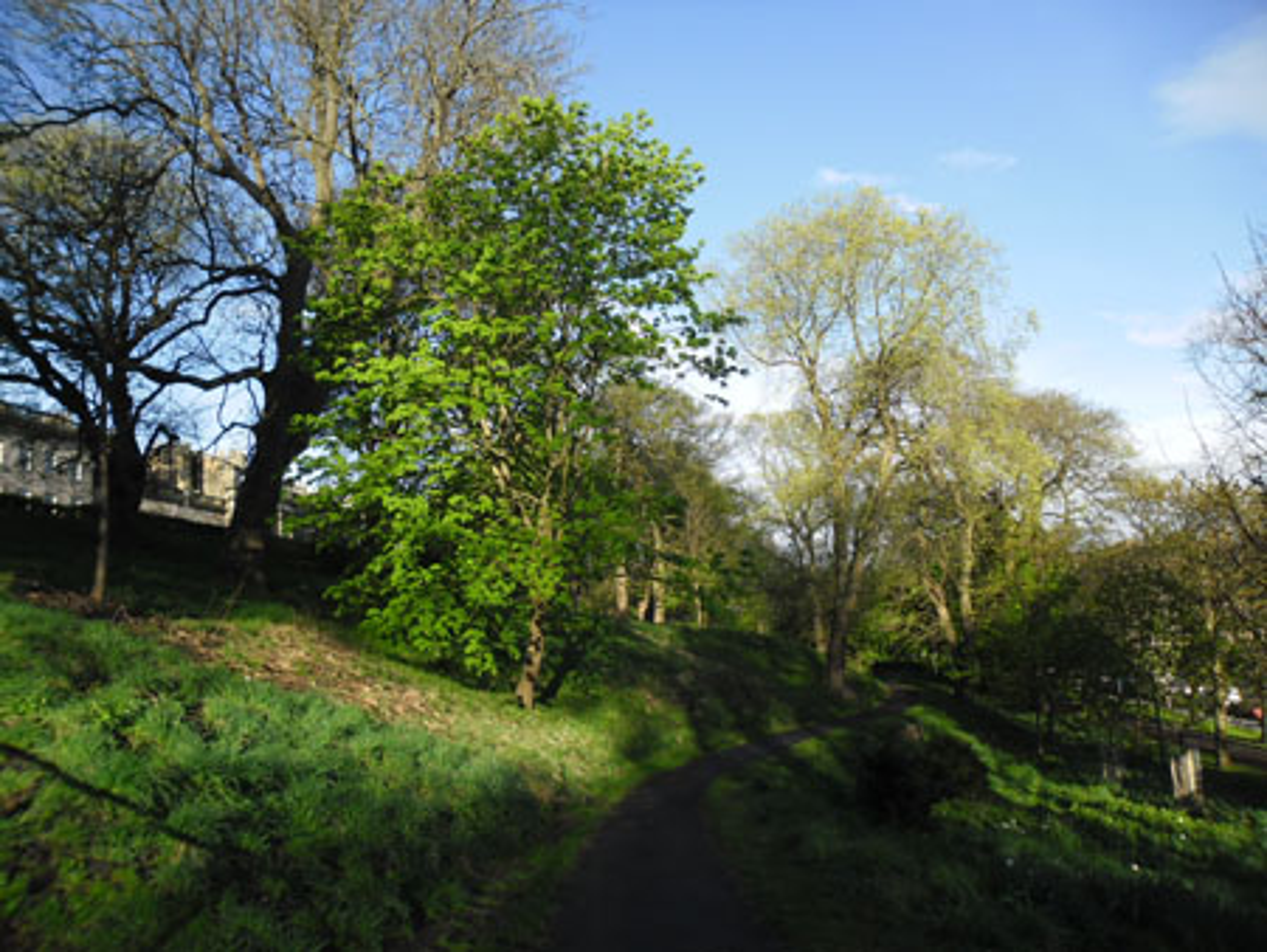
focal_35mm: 27
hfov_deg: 65.3
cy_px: 476
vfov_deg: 51.4
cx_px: 634
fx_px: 989
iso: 80
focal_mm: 4.9
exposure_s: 1/250
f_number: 3.5
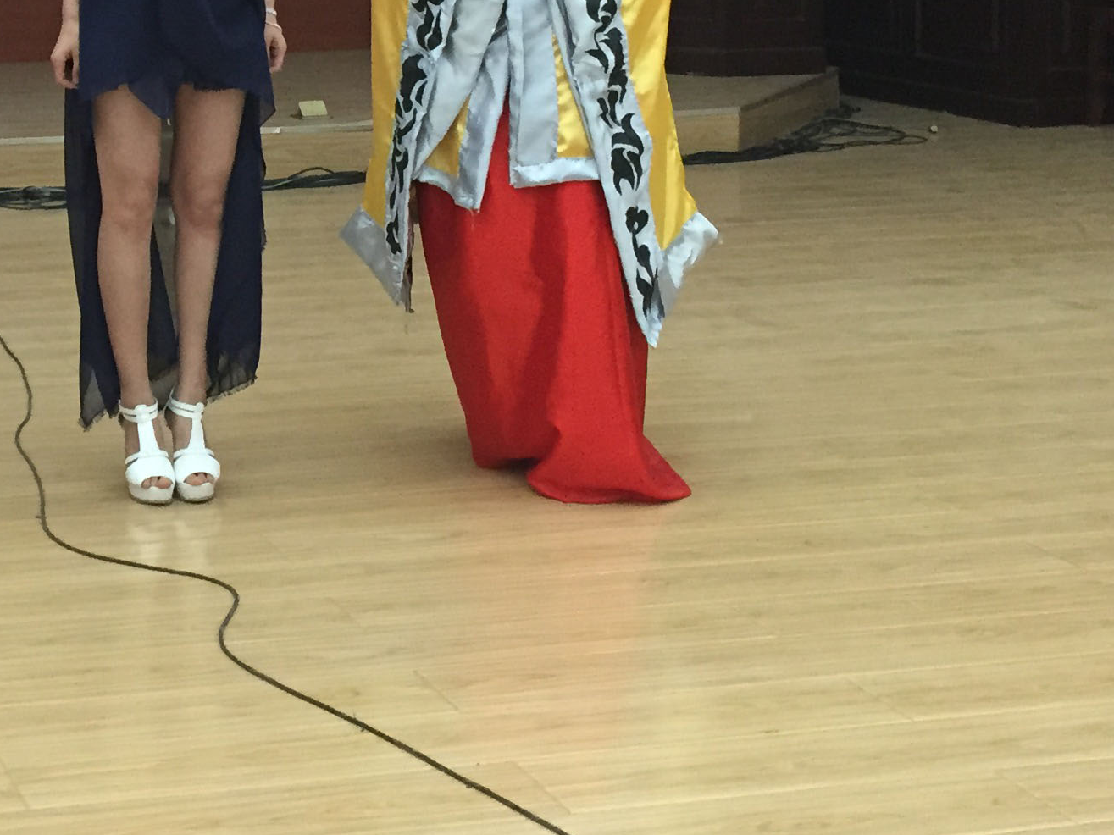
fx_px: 2317
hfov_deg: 25.7
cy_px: -50
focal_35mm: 72
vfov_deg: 19.7
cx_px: 3
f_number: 2.2
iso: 250
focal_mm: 4.15
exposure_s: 1/24
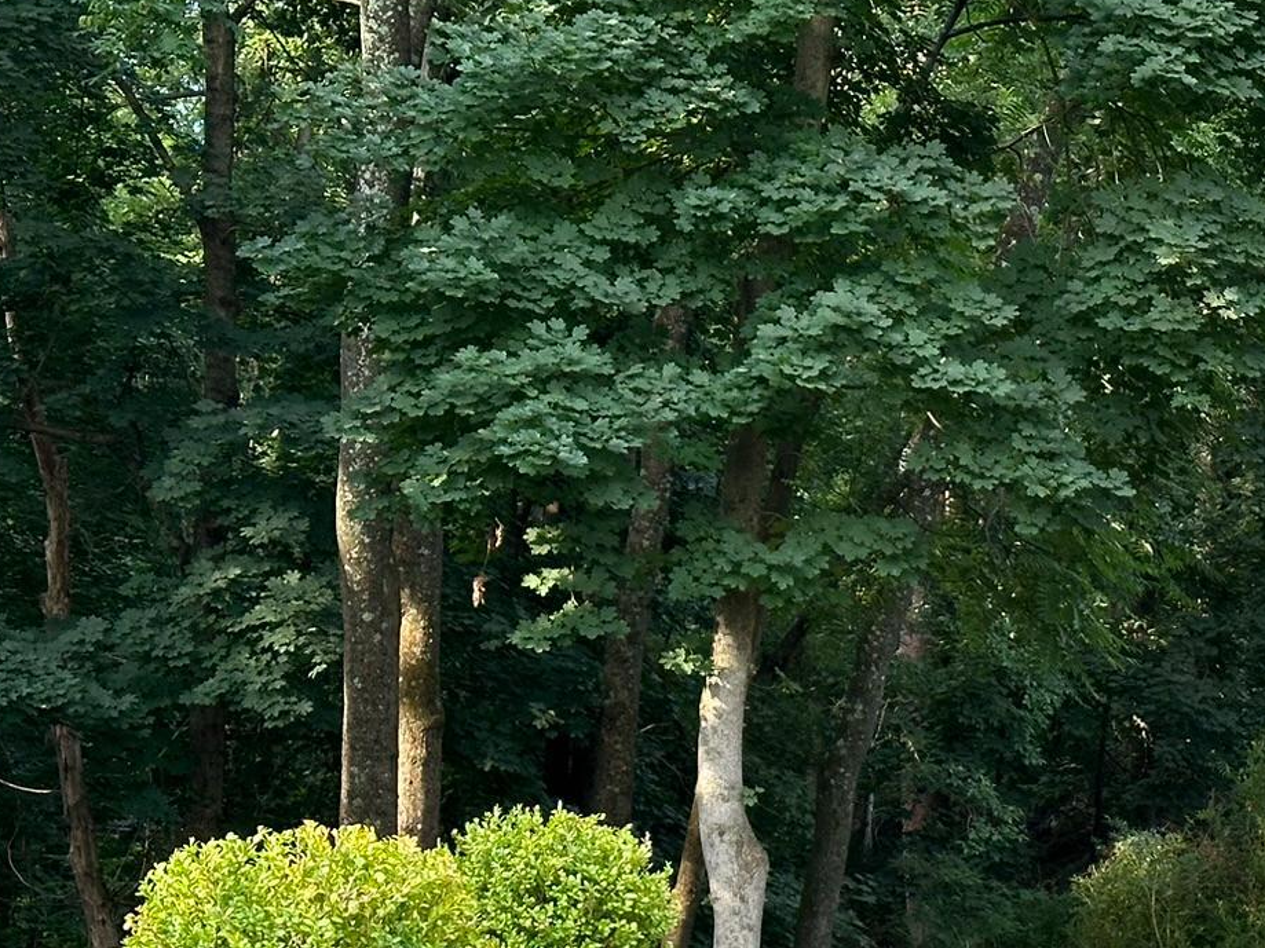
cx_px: 1060
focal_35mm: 107
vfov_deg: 13.7
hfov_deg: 18.2
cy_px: 817
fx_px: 3910
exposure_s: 1/448
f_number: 1.78
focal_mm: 6.86
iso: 64
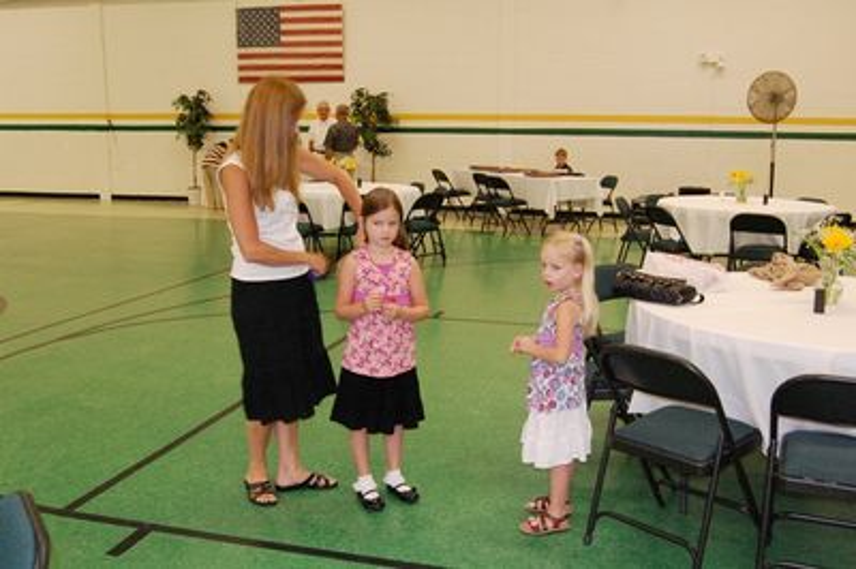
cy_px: 284
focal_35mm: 36
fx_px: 855
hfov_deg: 53.2
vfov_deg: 36.8
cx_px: 428
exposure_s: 1/30
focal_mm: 24
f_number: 6.3
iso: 1600
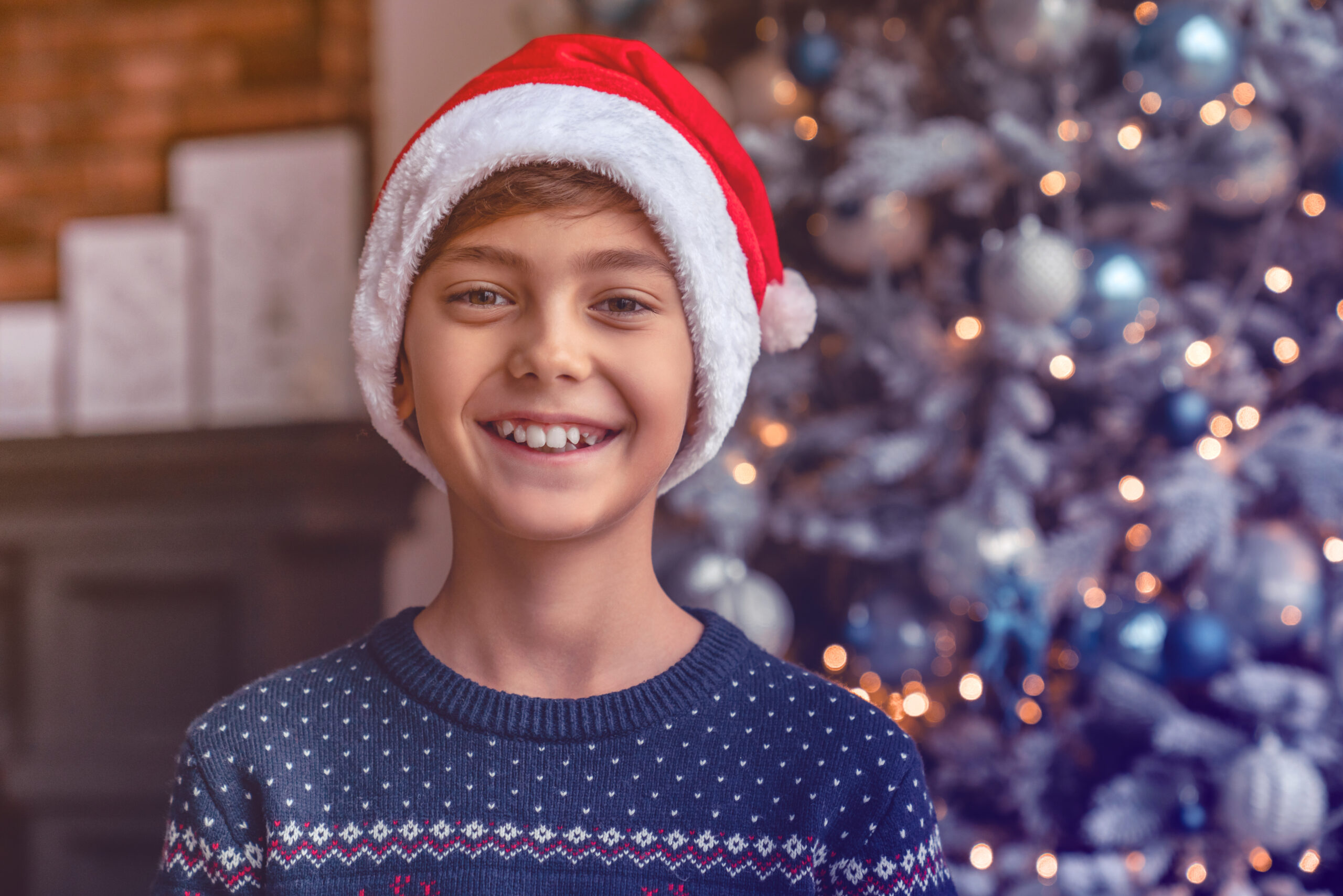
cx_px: 672
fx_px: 2612
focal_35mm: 70
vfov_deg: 19.5
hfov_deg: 28.8
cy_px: 448
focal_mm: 70
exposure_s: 1/320
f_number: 3.5
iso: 640
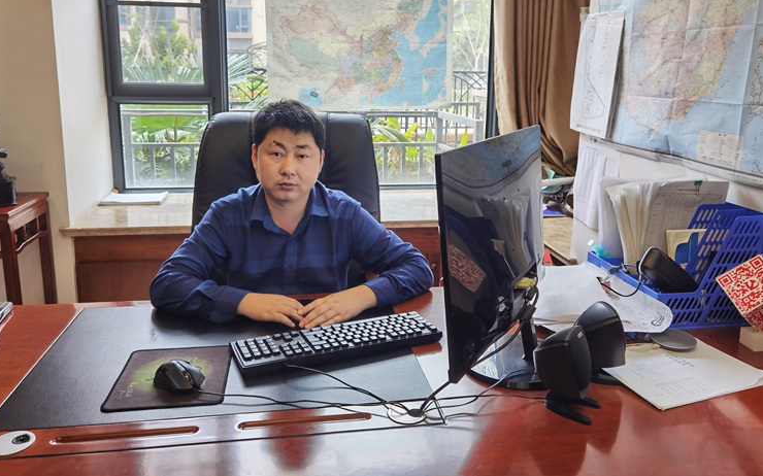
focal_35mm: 29
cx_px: 379
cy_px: 188
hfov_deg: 64.7
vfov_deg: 42.9
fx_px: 603
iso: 100
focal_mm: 6.71
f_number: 1.9
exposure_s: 1/50
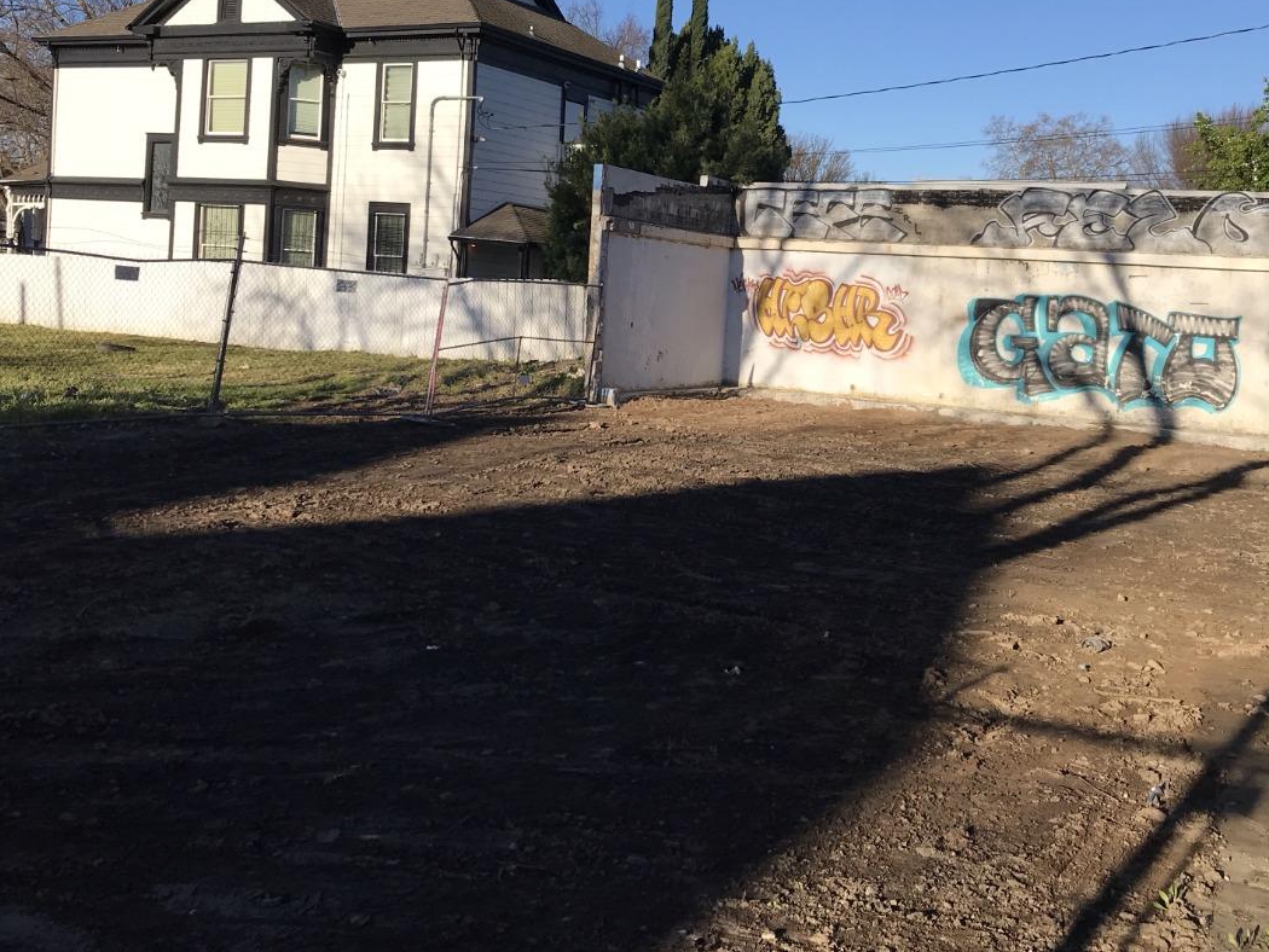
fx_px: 1467
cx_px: 668
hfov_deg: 46.8
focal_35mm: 40
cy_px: 338
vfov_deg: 35.7
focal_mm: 3.99
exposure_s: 1/2398
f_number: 1.8
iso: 20
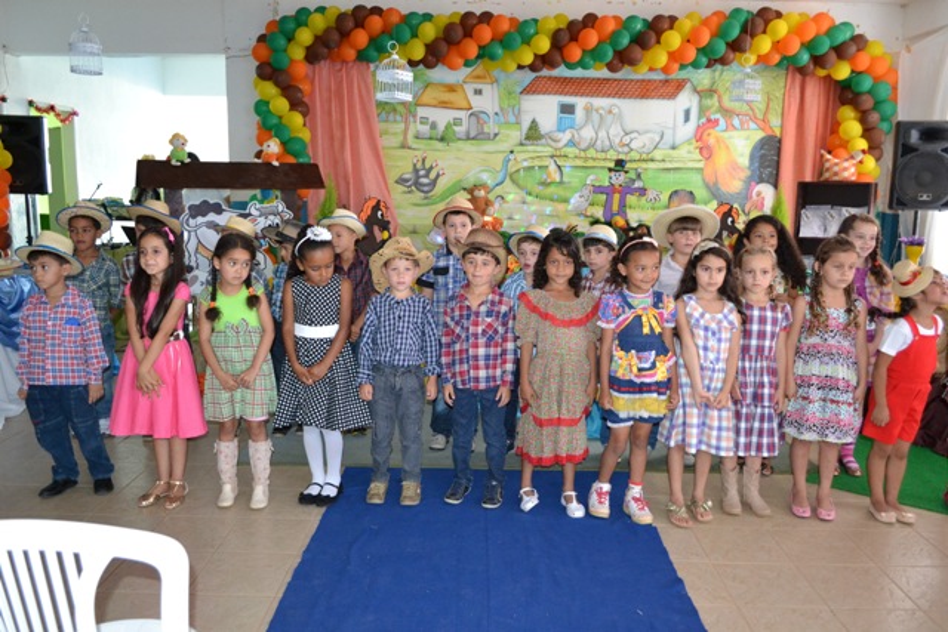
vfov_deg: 43.6
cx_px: 474
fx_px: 790
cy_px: 316
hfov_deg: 61.9
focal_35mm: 30
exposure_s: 1/60
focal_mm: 20
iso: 2000
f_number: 3.8
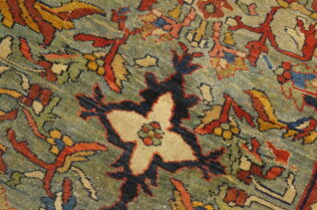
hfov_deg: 38.6
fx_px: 448
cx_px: 204
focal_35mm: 51
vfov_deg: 26.1
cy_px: 151
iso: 3200
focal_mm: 18
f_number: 4
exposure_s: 1/160
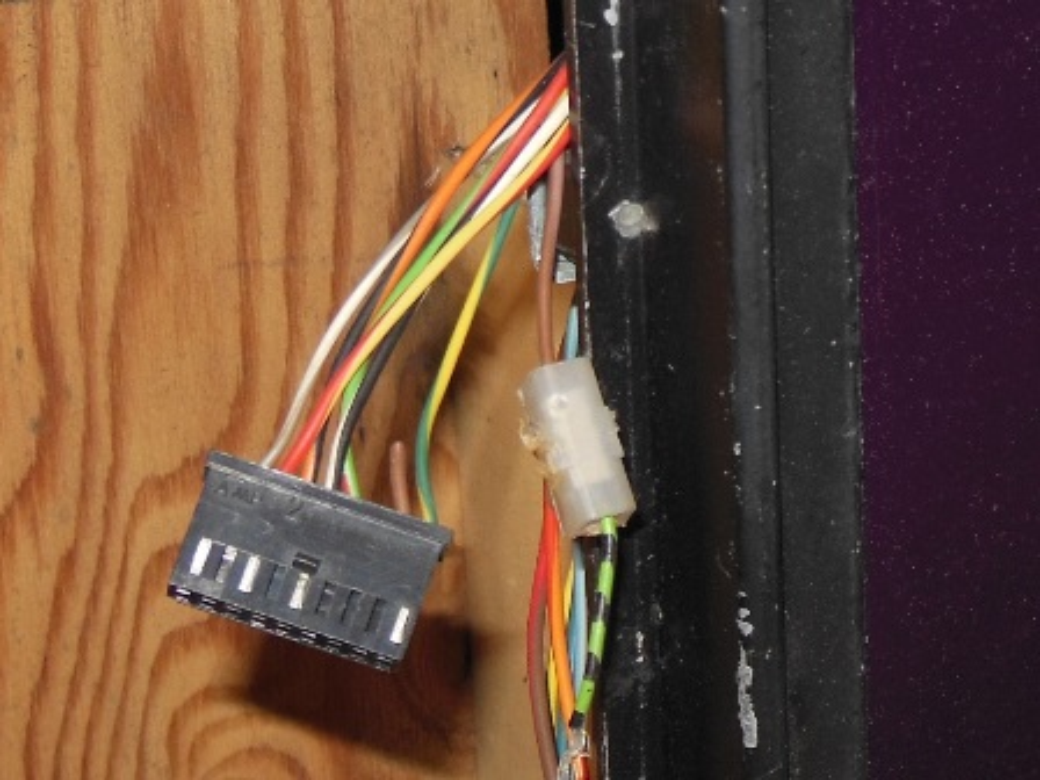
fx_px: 1292
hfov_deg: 43.9
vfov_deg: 33.6
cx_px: 520
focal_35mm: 43
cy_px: 390
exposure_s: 1/30
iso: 125
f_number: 3.8
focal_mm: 7.7
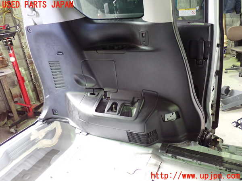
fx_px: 210
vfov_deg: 46.8
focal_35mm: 30
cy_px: 90
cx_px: 121
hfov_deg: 60.0
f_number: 2.3
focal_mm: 5.4
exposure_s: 1/30
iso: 800
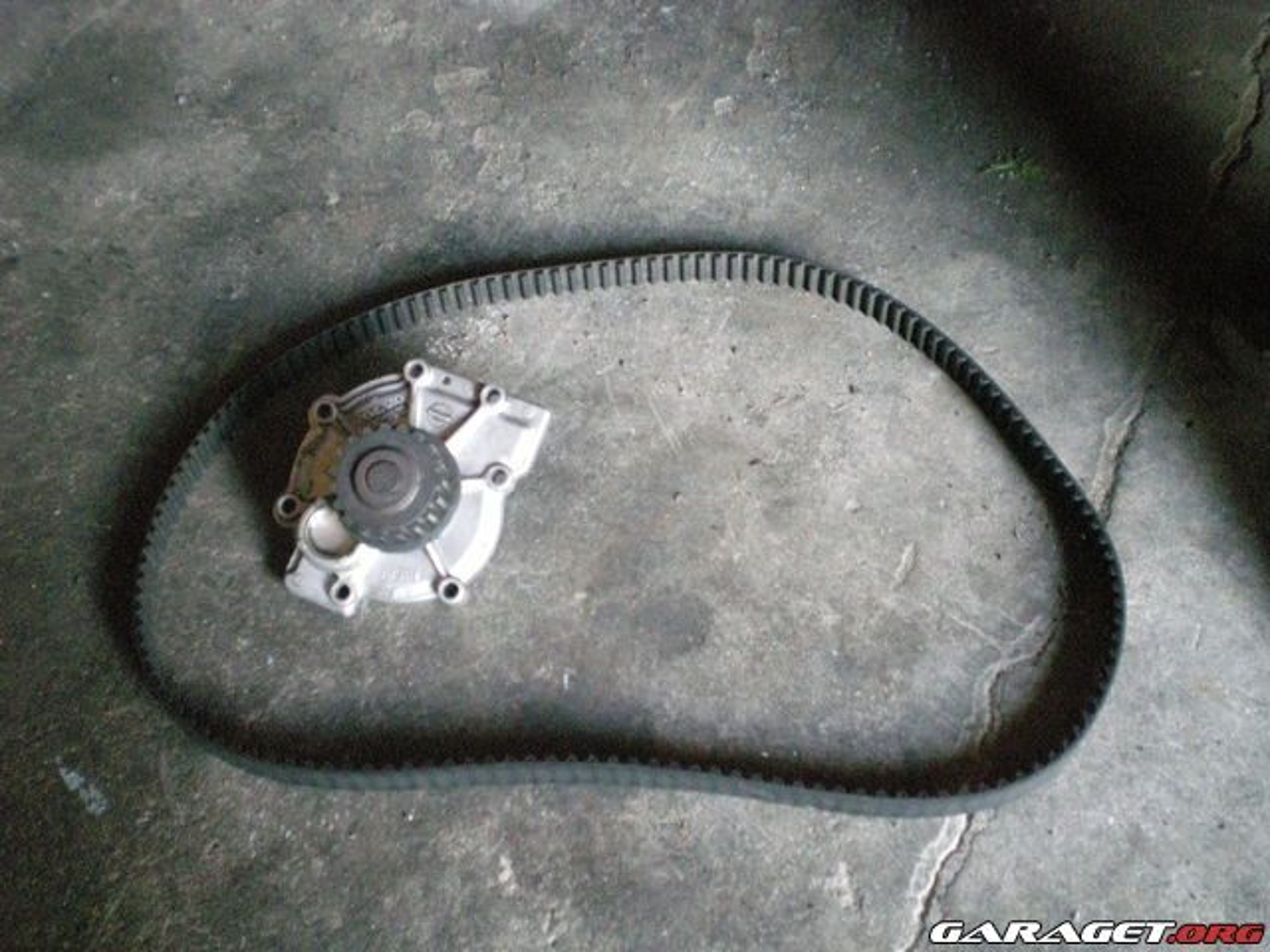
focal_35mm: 38
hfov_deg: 49.0
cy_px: 476
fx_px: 1394
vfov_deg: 37.7
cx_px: 635
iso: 1000
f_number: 3.1
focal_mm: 6.3
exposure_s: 1/55
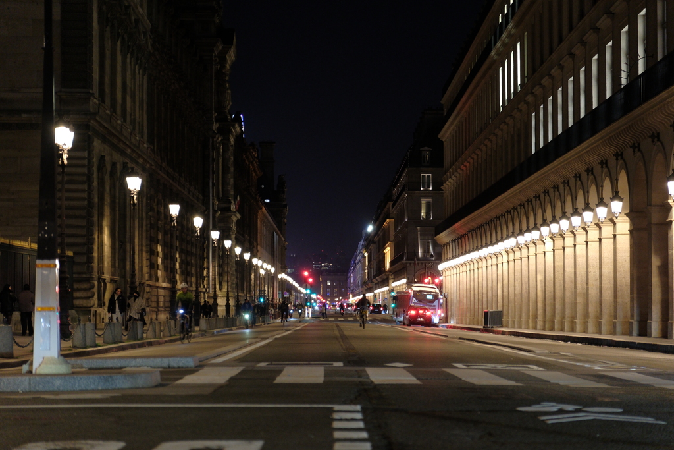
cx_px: 337
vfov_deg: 13.0
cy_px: 225
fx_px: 1966
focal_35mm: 105
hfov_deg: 19.5
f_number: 2.8
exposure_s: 1/30
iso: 1000
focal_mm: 70
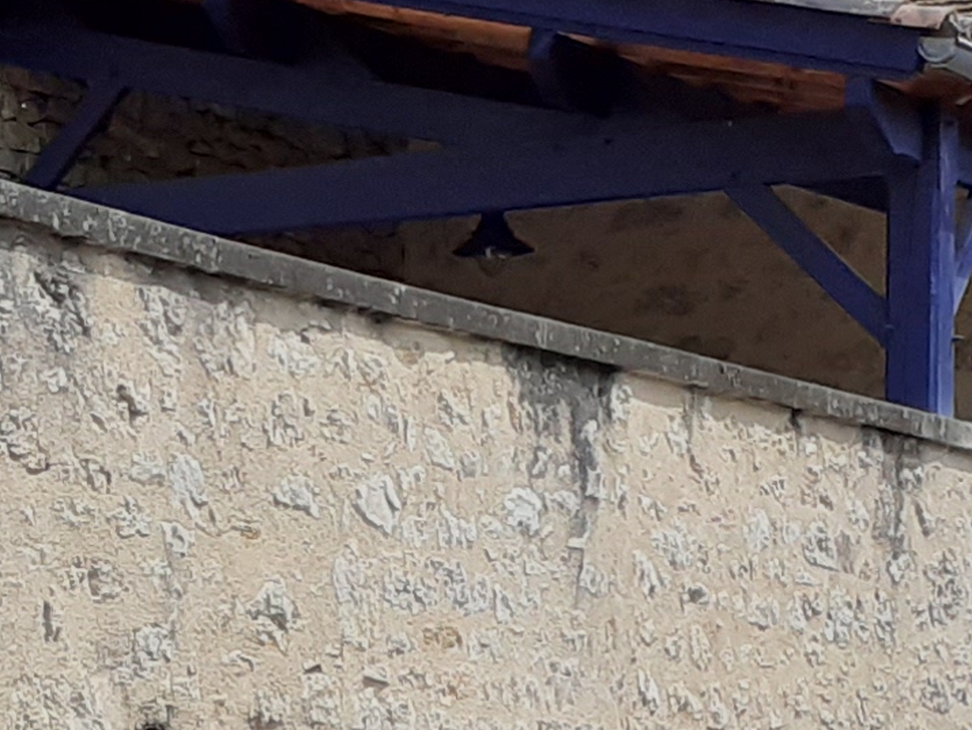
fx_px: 4382
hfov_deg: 12.6
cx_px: 76
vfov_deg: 9.4
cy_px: 870
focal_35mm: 156
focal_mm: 3.6
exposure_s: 1/1855
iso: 40
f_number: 1.9
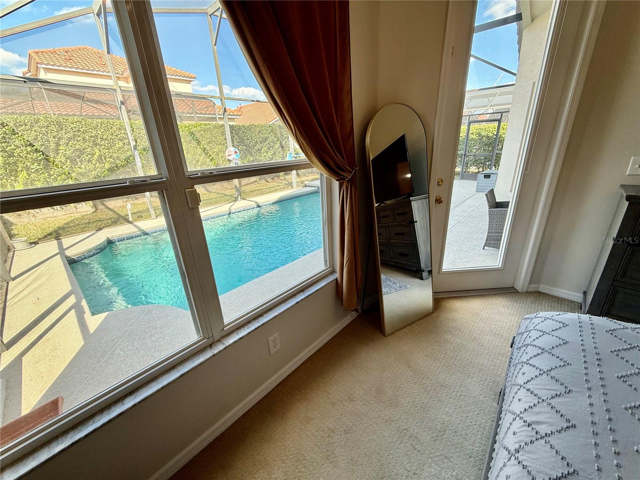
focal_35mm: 14
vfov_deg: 85.7
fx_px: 259
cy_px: 240
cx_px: 320
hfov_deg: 102.1
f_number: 2.2
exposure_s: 1/99
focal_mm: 2.22
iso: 100
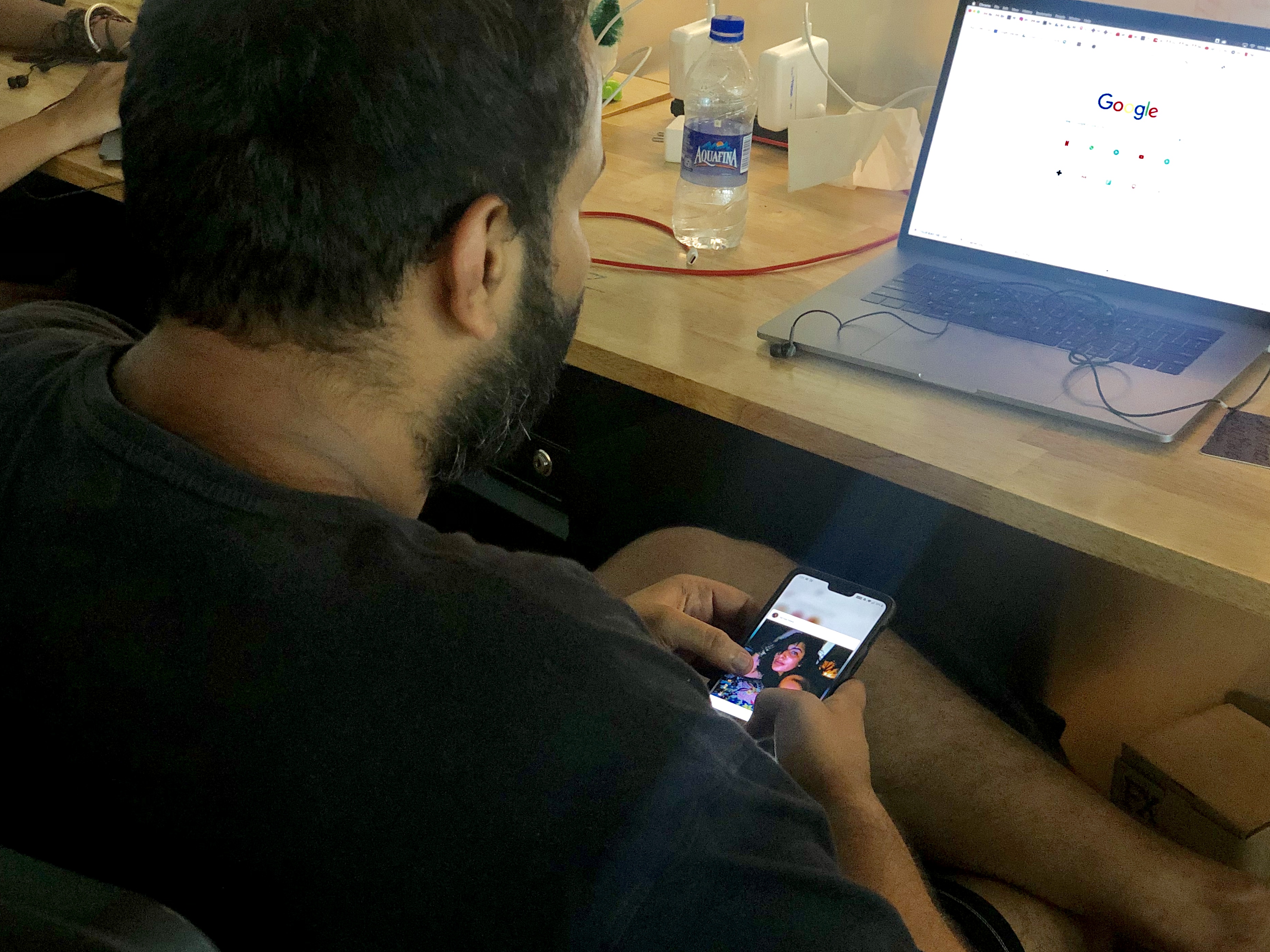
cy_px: 505
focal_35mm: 56
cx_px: 609
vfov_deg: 26.1
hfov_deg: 34.3
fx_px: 2055
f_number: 2.4
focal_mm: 6
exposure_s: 1/24
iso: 160
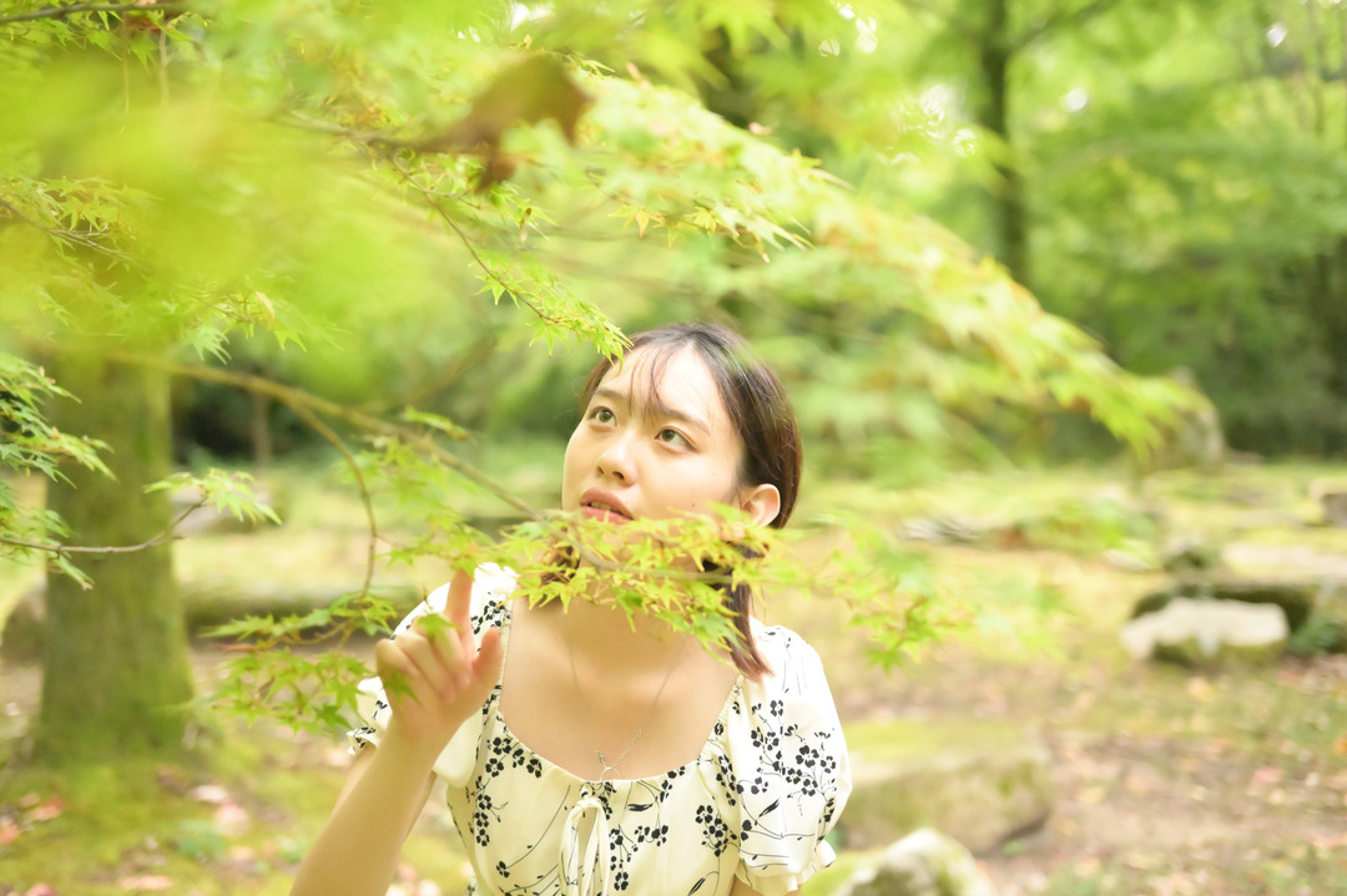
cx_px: 674
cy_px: 448
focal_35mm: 40
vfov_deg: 33.4
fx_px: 1496
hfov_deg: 48.5
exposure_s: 1/4000
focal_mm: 40
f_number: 2
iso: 22800
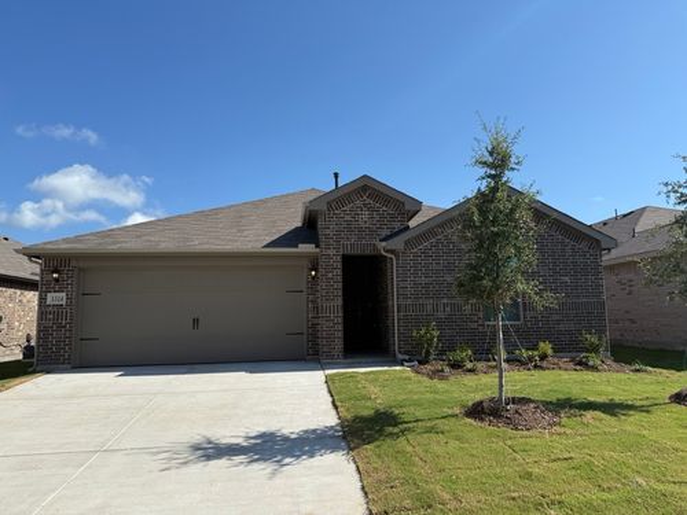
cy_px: 258
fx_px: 476
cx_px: 344
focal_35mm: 24
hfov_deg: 71.6
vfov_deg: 56.8
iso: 80
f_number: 1.78
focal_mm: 6.76
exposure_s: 1/5319
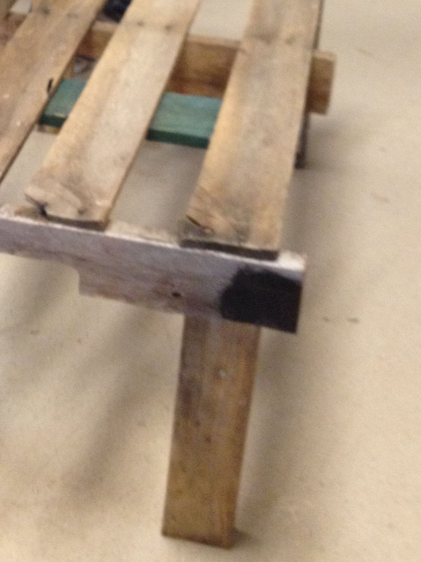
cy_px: 62
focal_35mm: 73
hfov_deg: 19.9
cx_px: 66
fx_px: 1184
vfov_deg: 25.9
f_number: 2.4
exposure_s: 1/20
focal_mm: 4.28
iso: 250
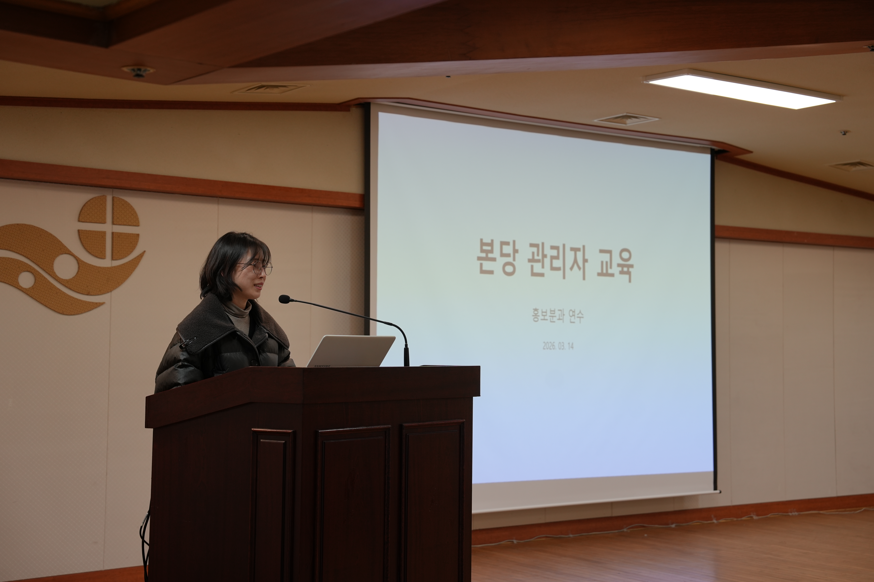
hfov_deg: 36.2
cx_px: 437
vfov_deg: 24.6
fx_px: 1335
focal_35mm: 55
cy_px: 291
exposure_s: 1/160
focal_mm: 55
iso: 400
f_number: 4
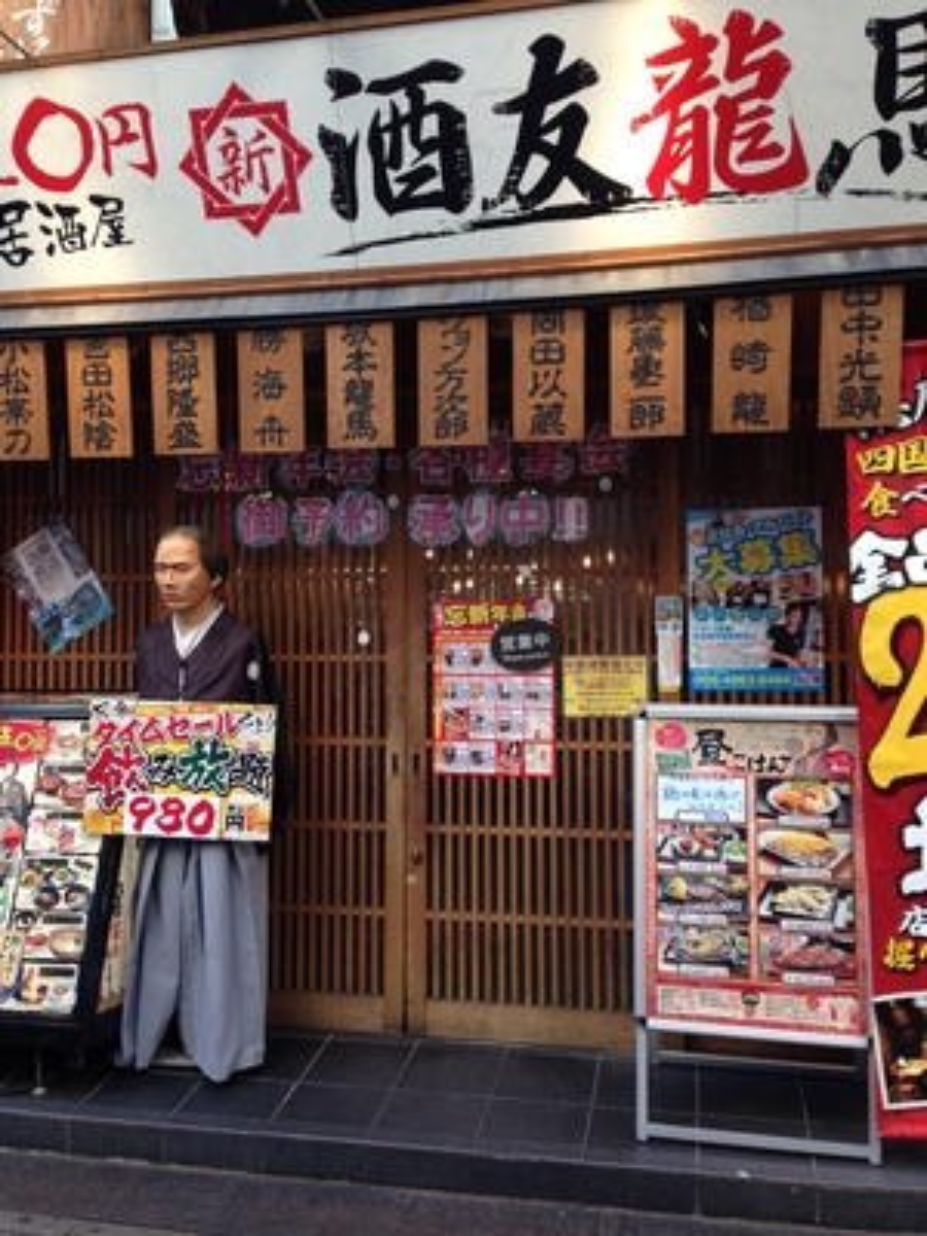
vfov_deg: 55.4
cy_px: 618
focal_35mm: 33
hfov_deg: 42.9
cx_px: 464
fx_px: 1178
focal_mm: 4.12
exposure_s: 1/120
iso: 80
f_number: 2.4
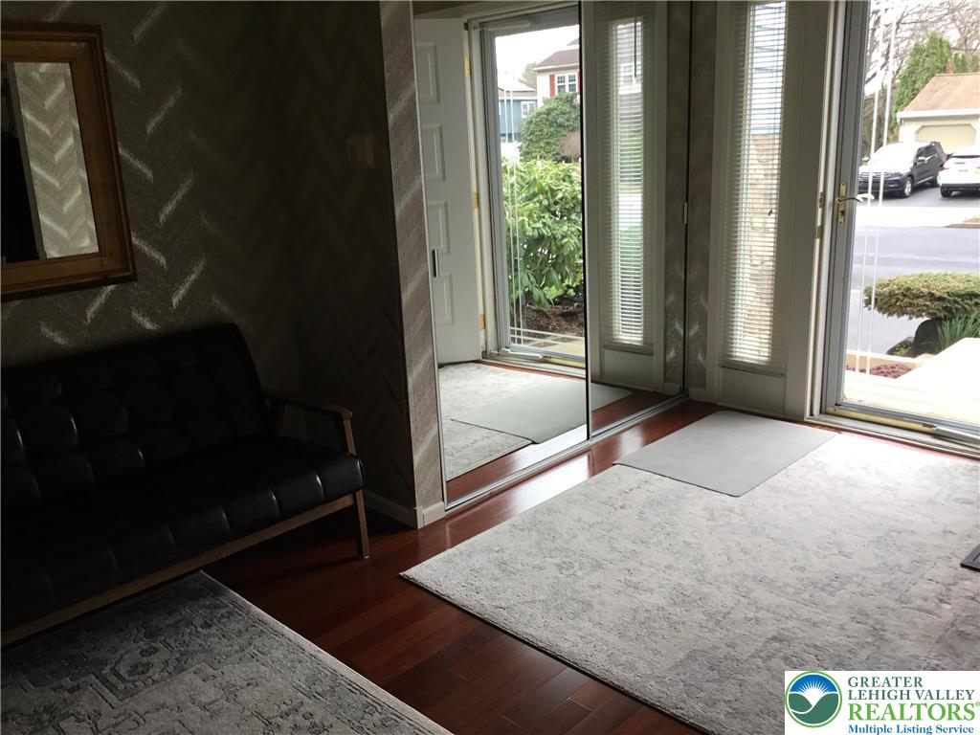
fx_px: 878
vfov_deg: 45.4
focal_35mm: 31
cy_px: 368
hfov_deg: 58.4
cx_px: 490
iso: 32
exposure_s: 1/120
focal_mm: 3.3
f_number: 2.4
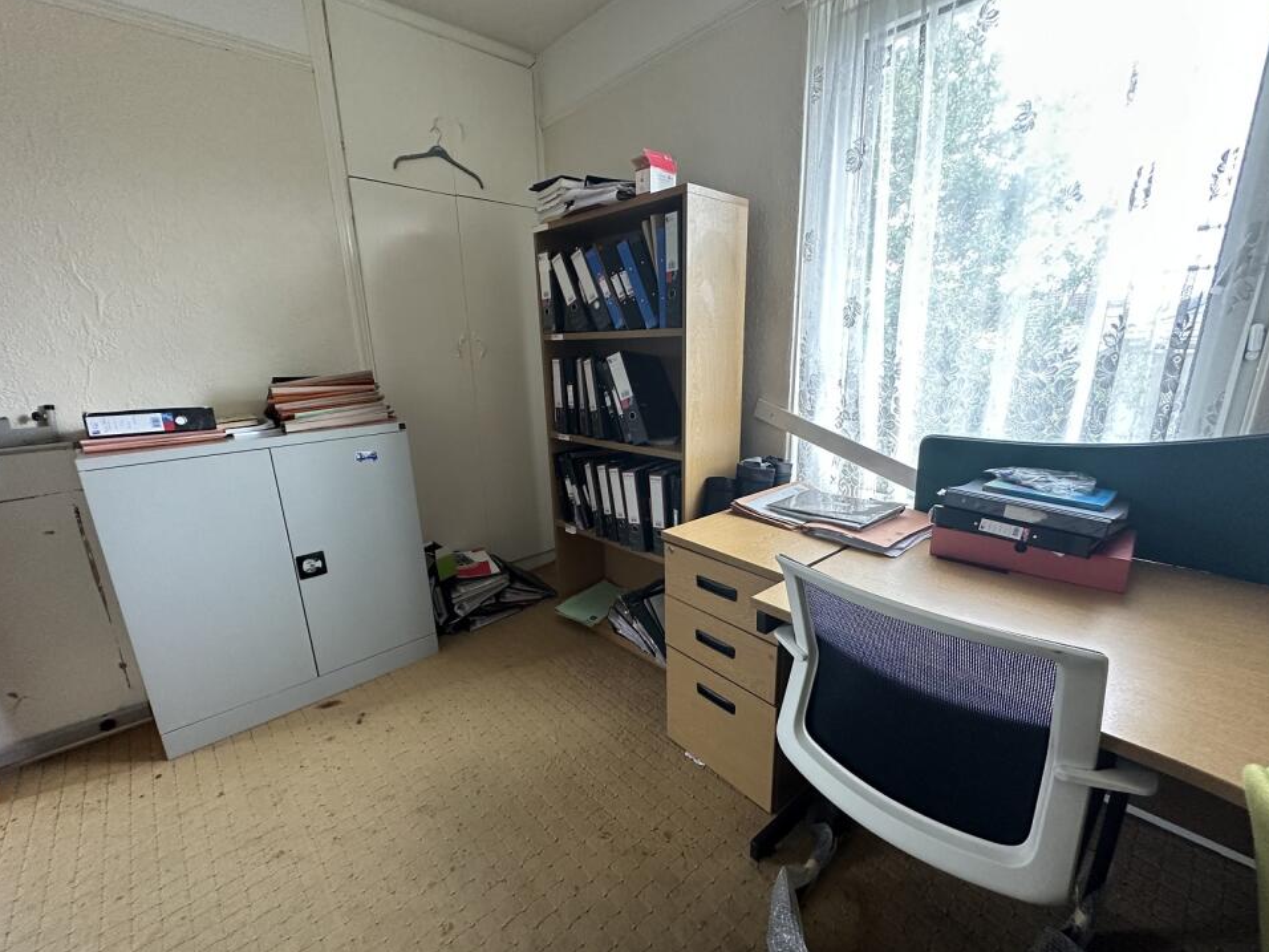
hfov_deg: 98.2
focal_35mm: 15
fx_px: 550
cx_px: 629
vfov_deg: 81.7
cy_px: 498
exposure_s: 1/95
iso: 320
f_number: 2.2
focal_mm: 2.22
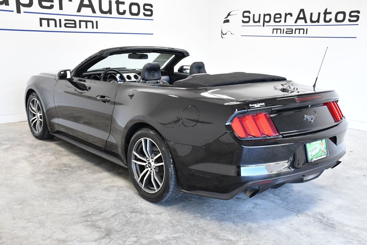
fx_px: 397
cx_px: 184
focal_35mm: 39
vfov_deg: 34.2
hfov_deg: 49.6
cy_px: 122
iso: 2500
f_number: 7.1
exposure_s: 1/200
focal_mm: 26
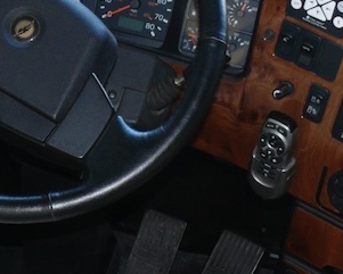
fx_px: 1219
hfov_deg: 15.7
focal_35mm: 120
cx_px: -19
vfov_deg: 12.9
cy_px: 163
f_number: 2.8
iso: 100
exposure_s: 1/30
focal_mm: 7.9
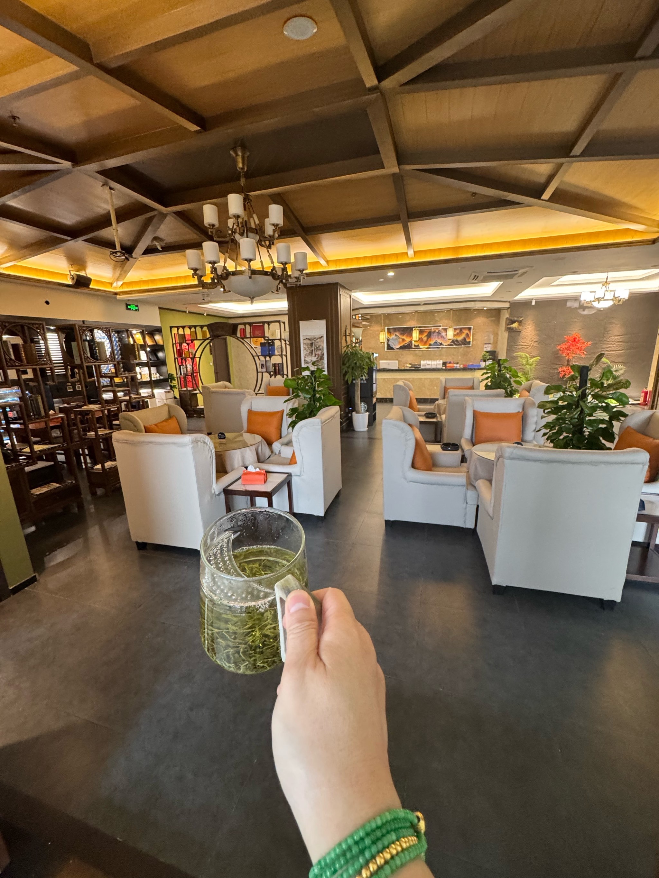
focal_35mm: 14
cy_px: 439
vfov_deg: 102.1
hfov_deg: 85.7
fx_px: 355
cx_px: 330
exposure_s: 1/60
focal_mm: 2.22
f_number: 2.2
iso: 400
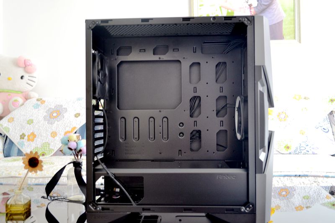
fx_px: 335
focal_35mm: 36
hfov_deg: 53.1
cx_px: 168
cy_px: 112
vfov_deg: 36.9
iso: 400
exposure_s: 1/10
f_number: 4
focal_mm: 24
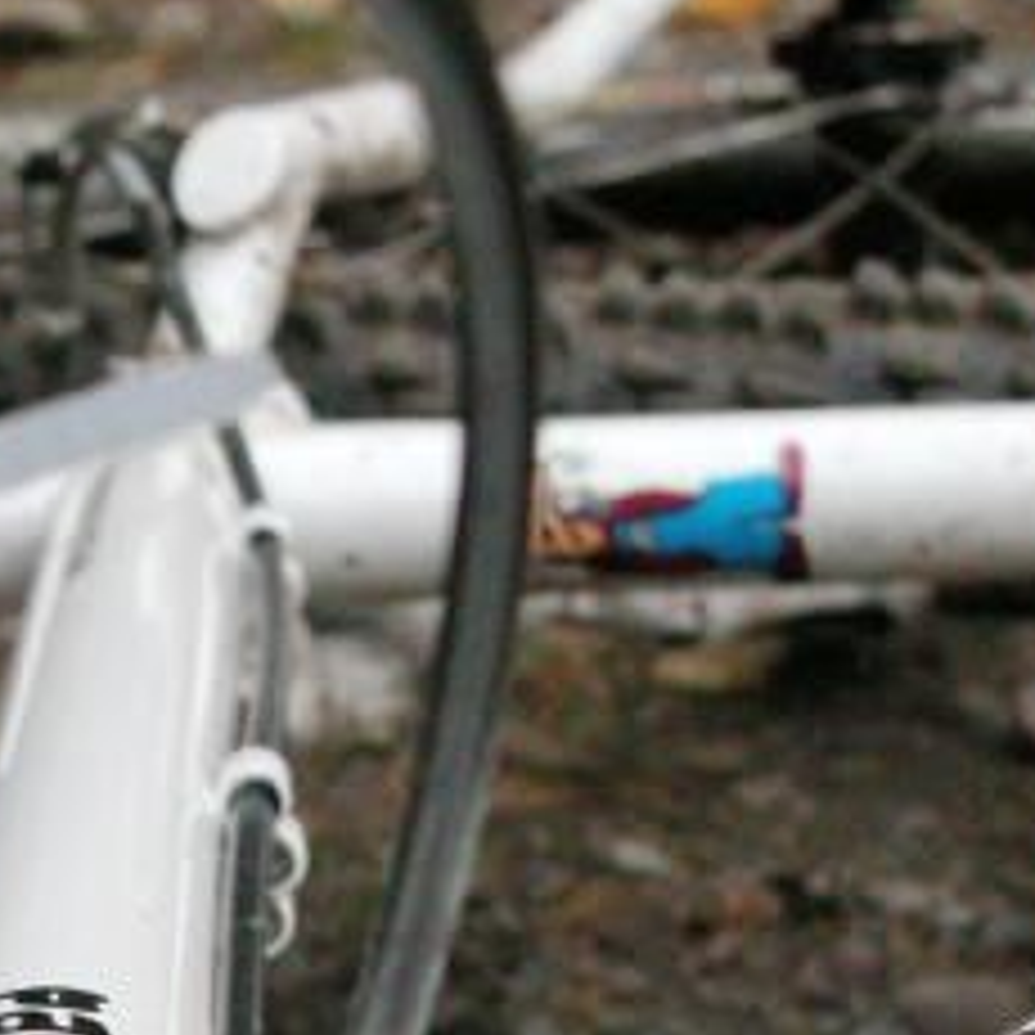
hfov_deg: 10.7
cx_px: -50
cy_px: 1040
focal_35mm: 162
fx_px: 5480
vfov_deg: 10.7
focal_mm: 16.8
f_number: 4.1
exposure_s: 1/736
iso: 400
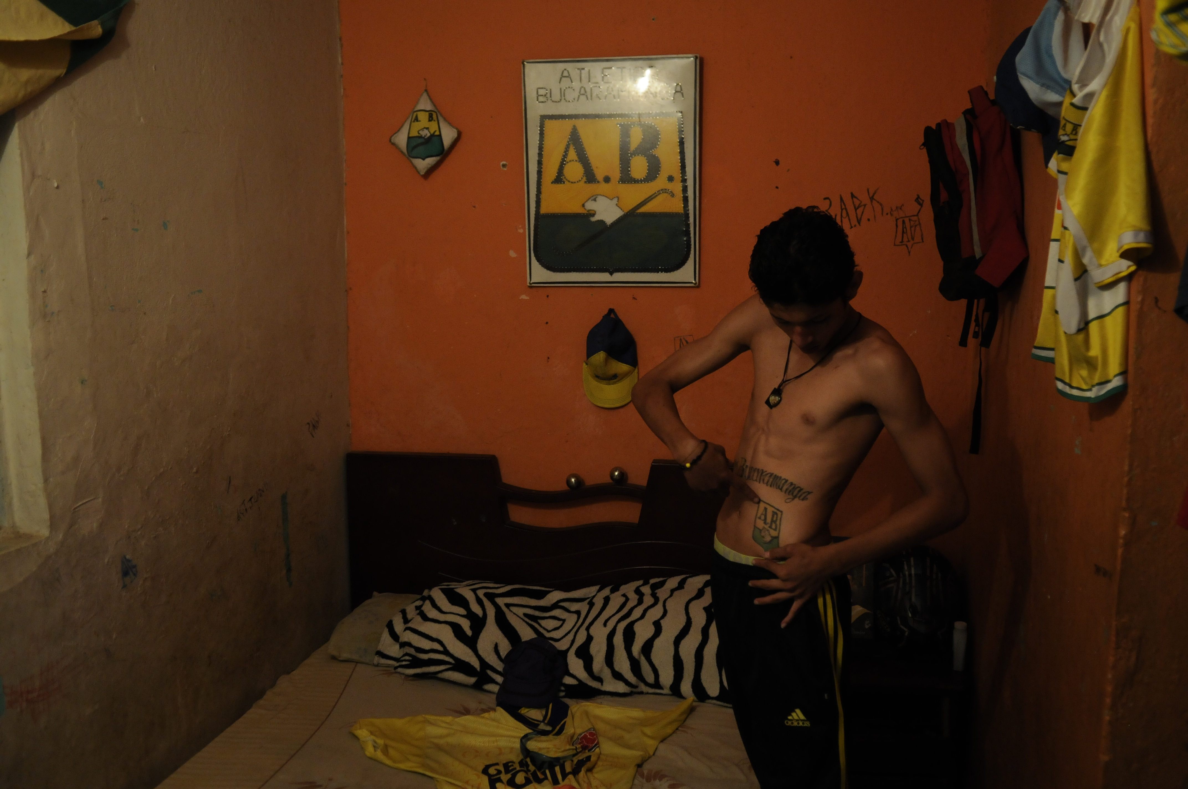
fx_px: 989
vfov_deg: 43.5
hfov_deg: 62.0
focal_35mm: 30
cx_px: 594
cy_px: 394
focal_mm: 20
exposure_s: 1/60
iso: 1000
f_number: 2.8
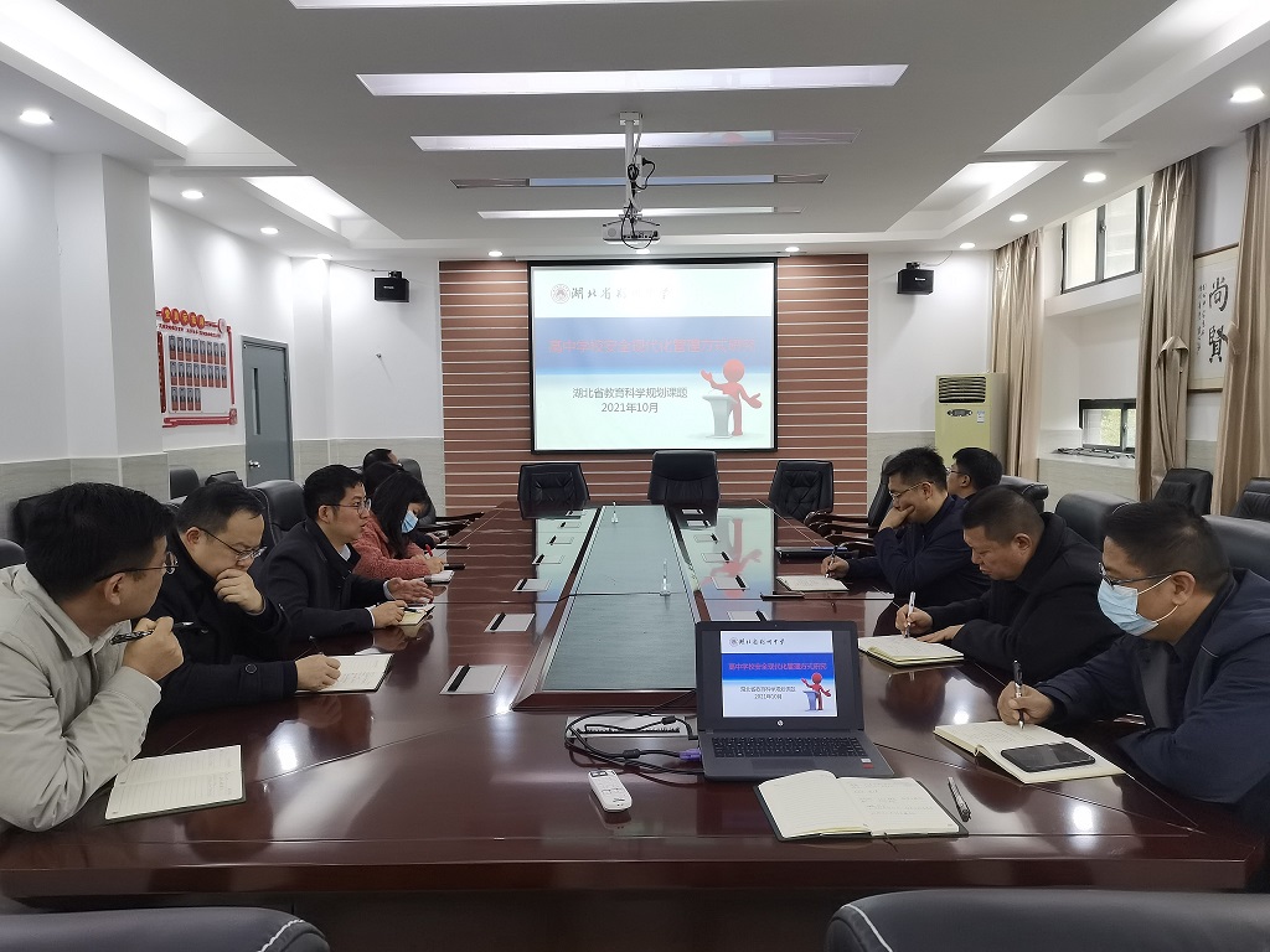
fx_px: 991
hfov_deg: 65.3
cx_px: 635
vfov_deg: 51.4
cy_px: 476
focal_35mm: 27
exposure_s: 1/50
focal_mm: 5.58
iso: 160
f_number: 1.9
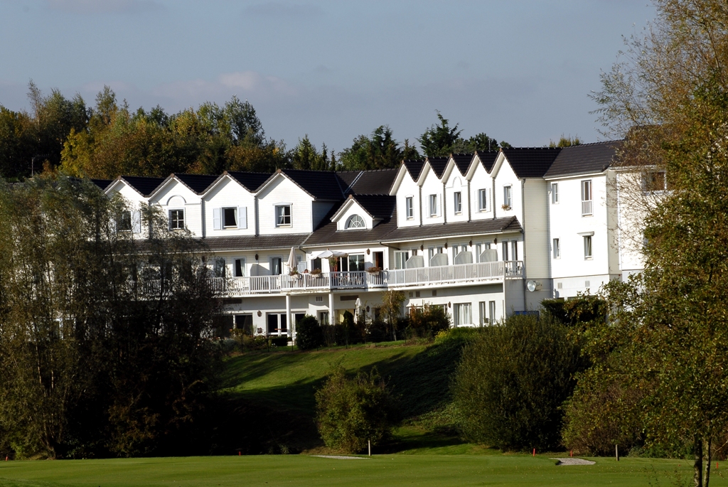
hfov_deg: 6.9
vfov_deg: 4.6
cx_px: 364
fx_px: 6073
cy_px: 244
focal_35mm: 300
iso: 100
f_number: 13
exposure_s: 1/160
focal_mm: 200
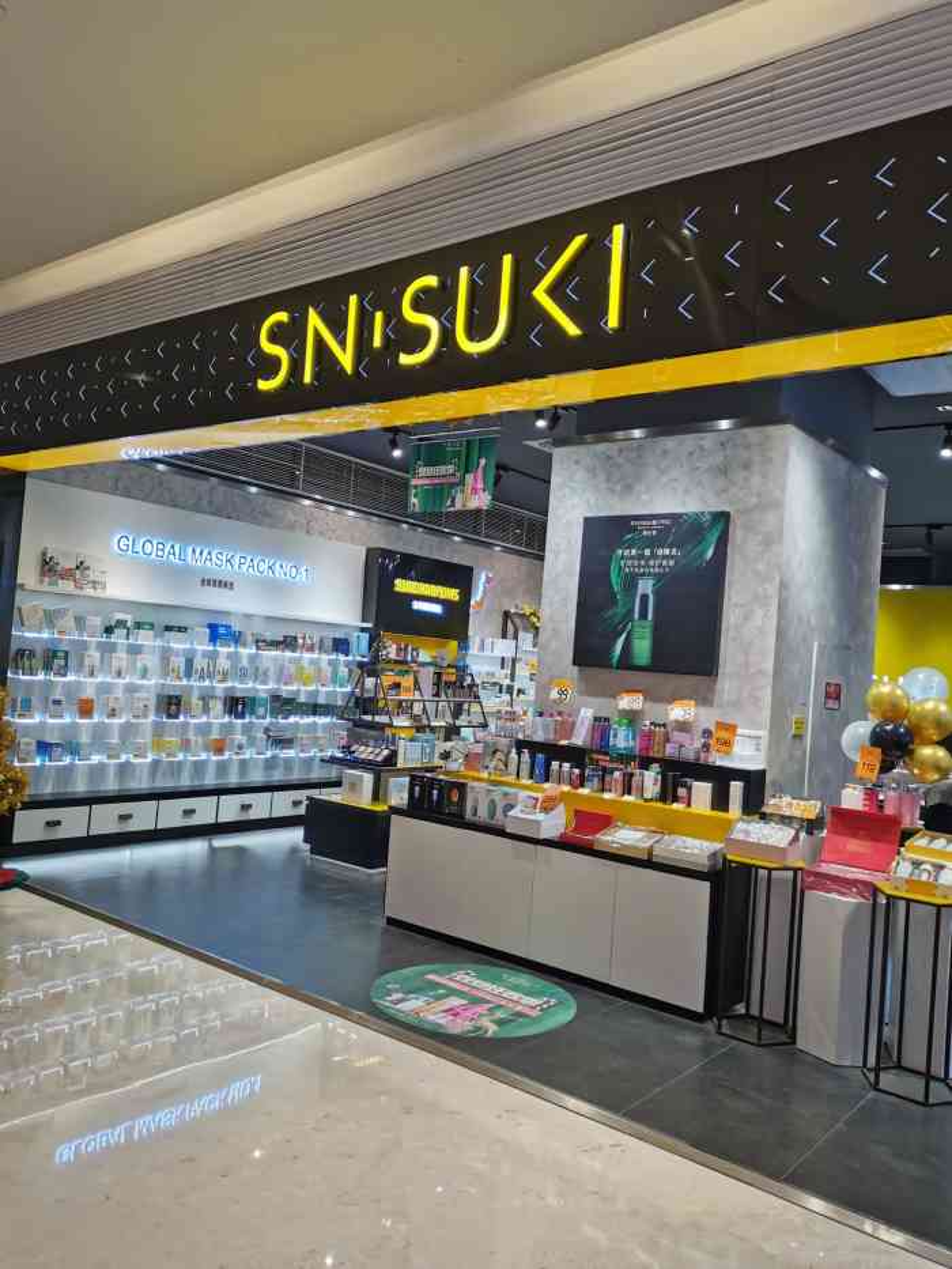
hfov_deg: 51.4
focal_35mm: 27
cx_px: 476
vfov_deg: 65.3
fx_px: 990
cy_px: 634
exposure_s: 1/204
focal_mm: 5.58
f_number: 1.8
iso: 50
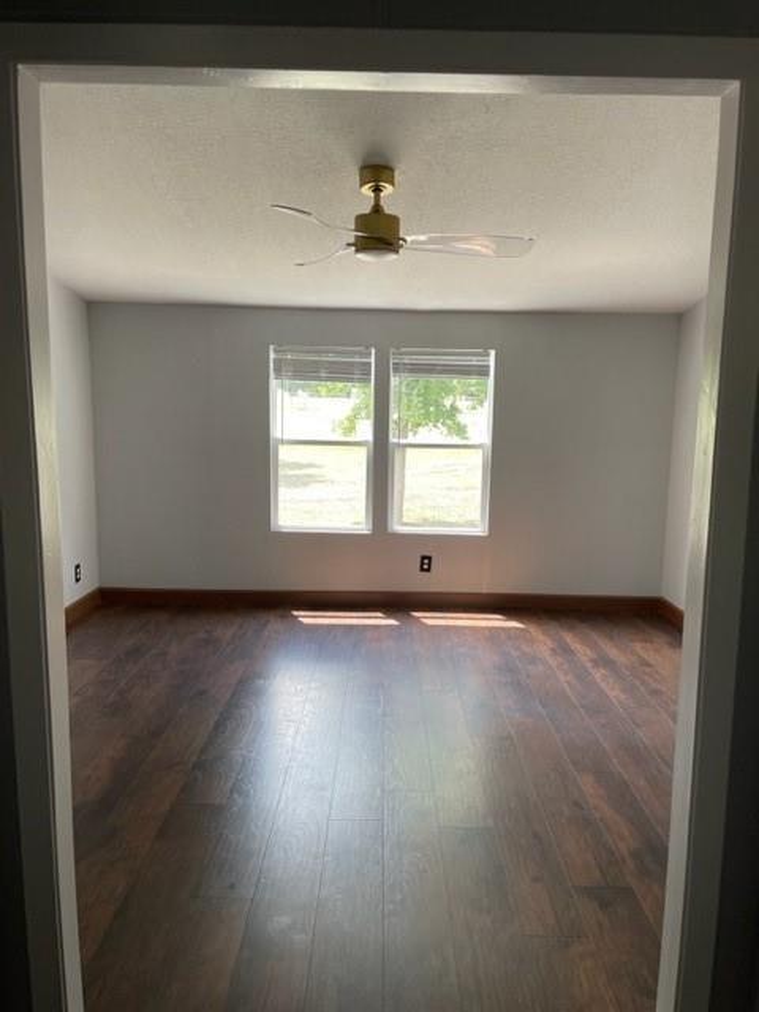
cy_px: 506
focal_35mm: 26
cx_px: 380
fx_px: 760
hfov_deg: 53.1
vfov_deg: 67.3
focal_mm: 4.2
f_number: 1.6
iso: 50
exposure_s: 1/121
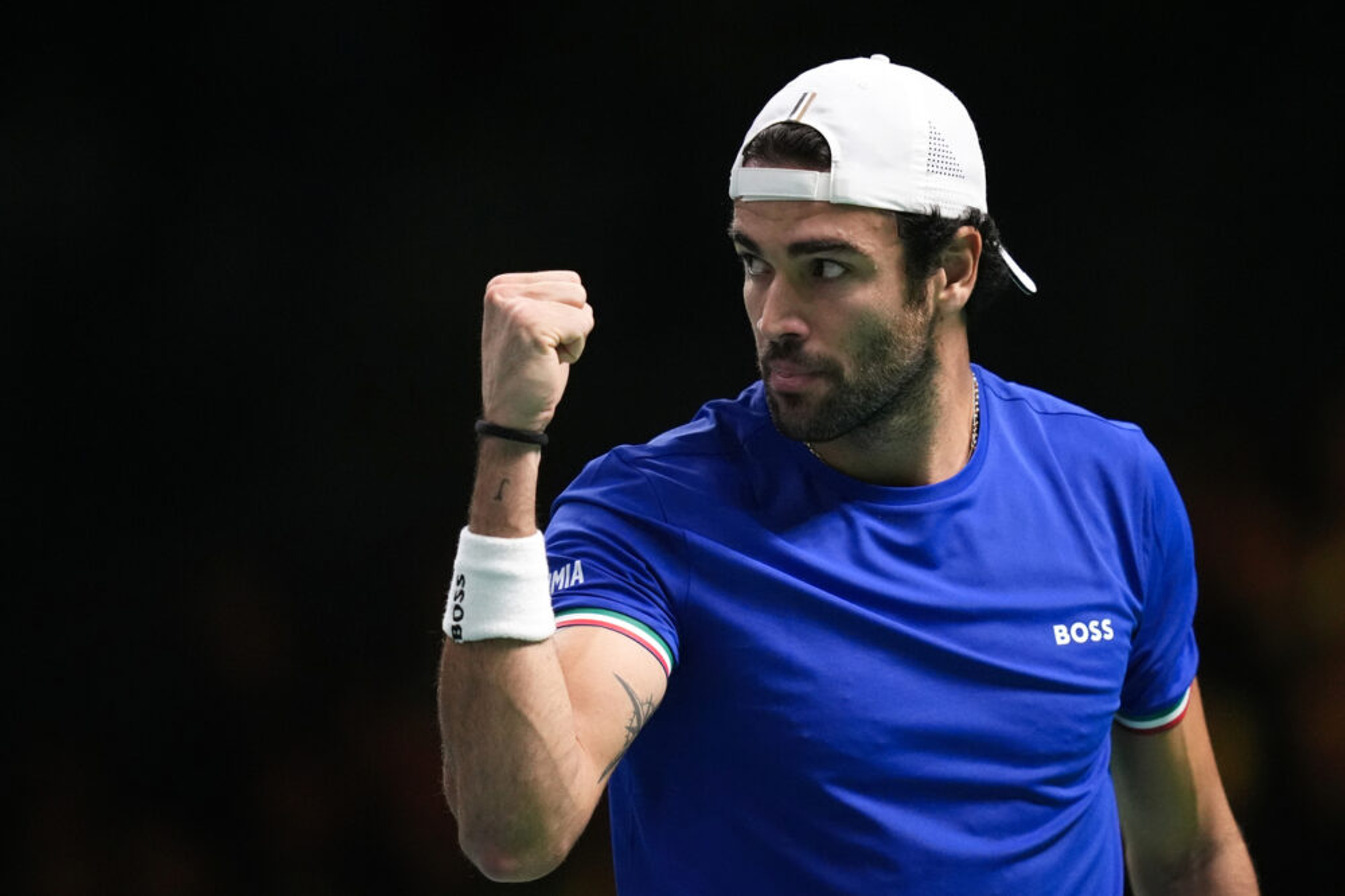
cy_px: 448
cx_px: 672
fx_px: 14939
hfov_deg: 5.2
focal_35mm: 400
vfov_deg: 3.4
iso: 6400
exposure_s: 1/2500
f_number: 2.8
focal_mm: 400
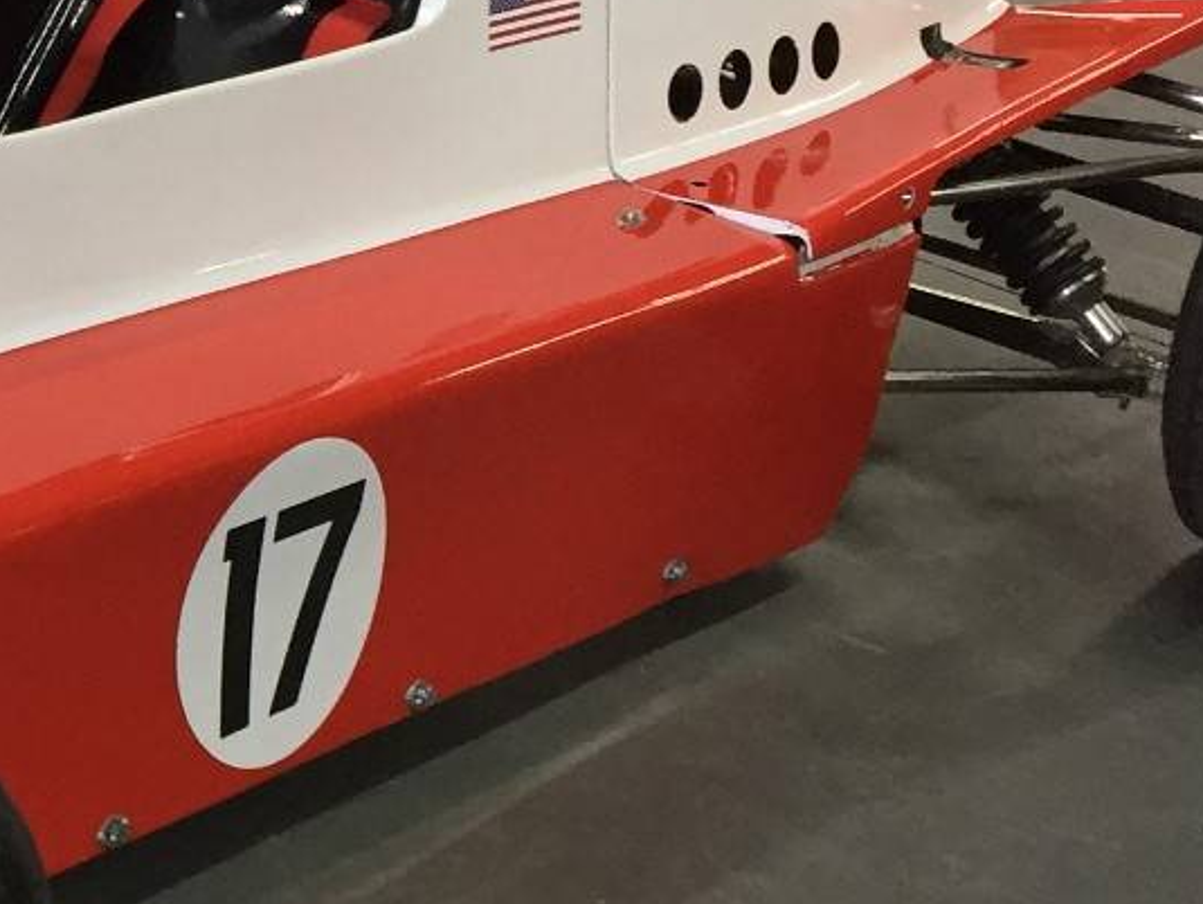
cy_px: 616
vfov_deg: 14.2
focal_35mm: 104
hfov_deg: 17.5
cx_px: -438
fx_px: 3617
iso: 80
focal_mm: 4.15
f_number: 2.2
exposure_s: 1/30
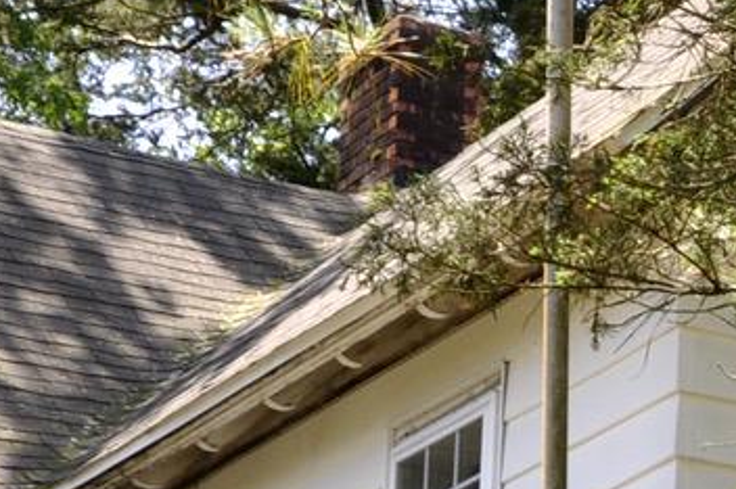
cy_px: 796
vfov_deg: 6.2
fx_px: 4451
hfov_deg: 9.3
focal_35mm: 218
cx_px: 991
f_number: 9
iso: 200
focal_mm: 25
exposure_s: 1/80
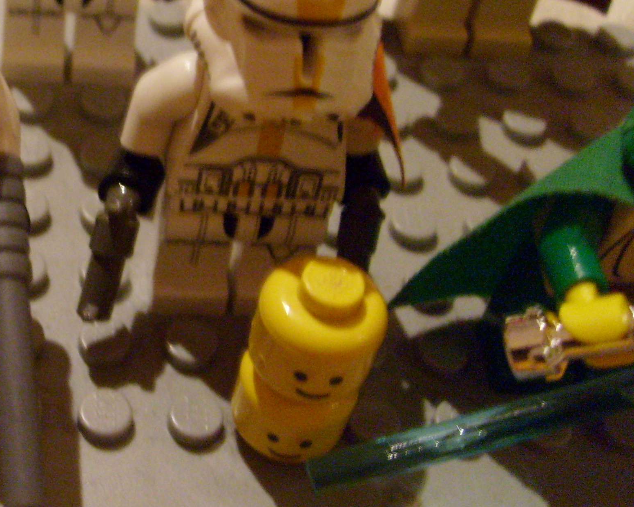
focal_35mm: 62
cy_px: 176
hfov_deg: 29.2
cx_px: 60
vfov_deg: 24.5
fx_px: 1163
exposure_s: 1/3
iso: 200
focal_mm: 5.8
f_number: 2.8
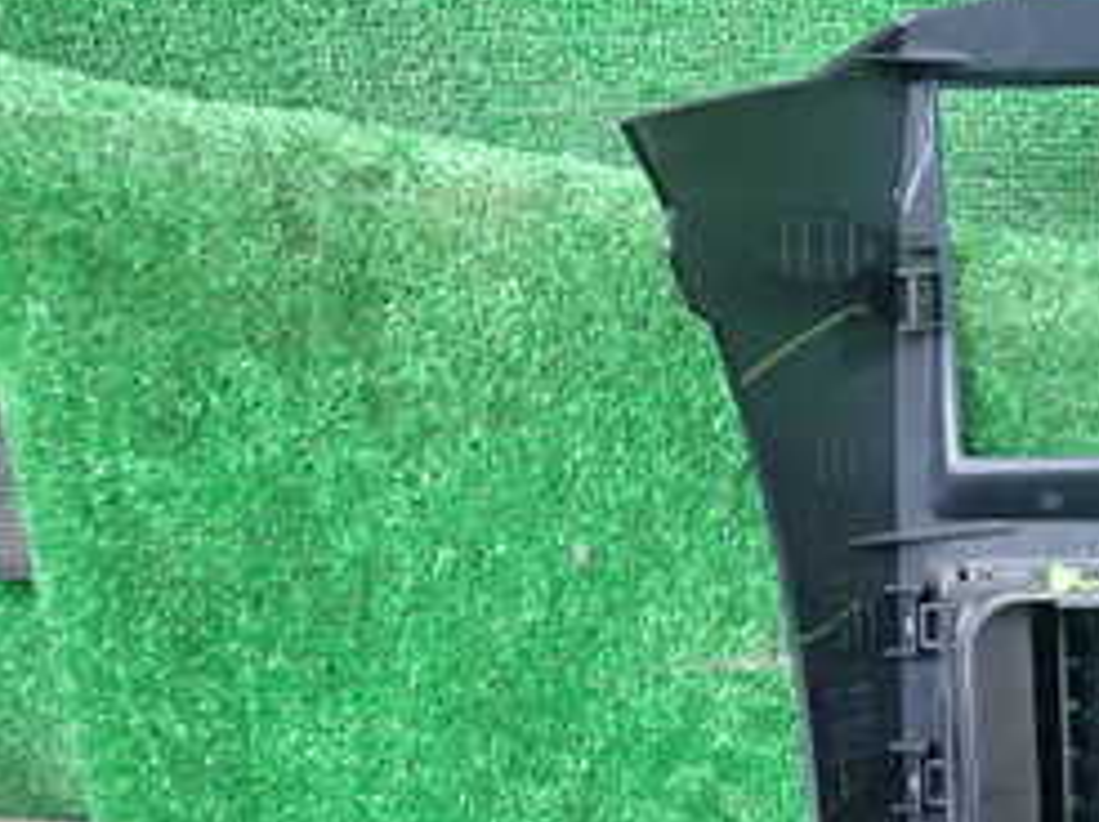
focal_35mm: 61
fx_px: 1935
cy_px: 835
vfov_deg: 23.0
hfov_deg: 27.7
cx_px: 1331
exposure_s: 1/30
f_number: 2
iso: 500
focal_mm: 4.5
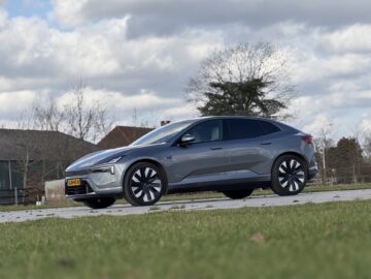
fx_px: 1286
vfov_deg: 12.3
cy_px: 140
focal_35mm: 120
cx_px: 186
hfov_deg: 16.4
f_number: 2.8
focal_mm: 15.66
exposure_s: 1/1271
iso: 50
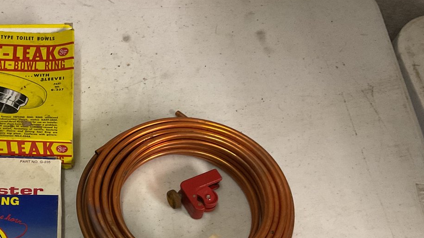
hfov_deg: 38.5
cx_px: 92
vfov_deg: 21.9
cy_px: 255
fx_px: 585
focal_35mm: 52
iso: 200
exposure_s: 1/60
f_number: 1.8
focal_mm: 3
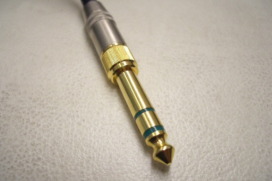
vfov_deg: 35.9
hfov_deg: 51.9
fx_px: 280
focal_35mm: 37
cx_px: 136
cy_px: 93
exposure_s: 1/30
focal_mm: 5.8
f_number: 2.6
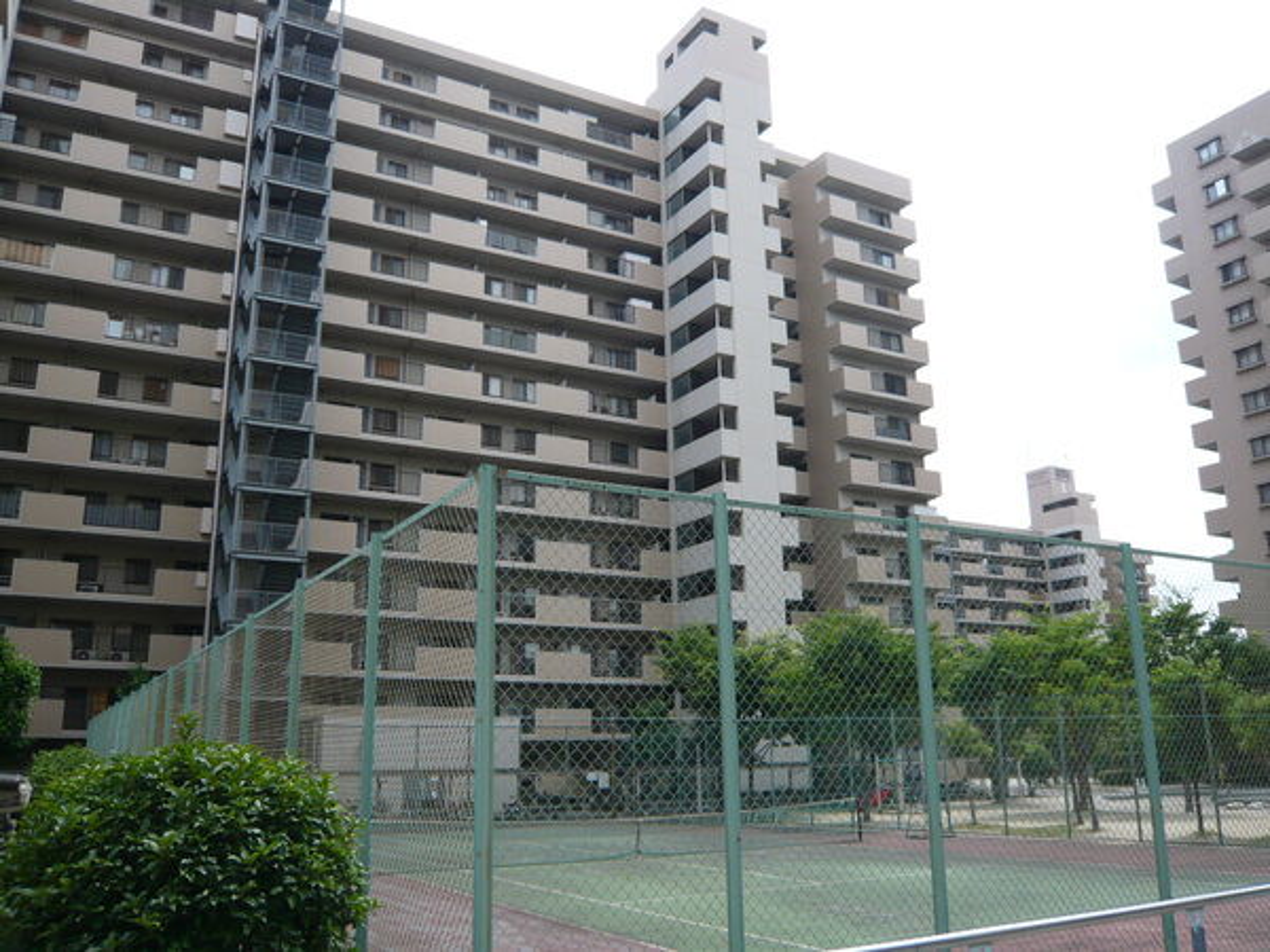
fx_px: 1027
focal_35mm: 28
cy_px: 476
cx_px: 635
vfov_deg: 49.7
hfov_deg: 63.4
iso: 100
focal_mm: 4.6
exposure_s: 1/800
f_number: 2.8
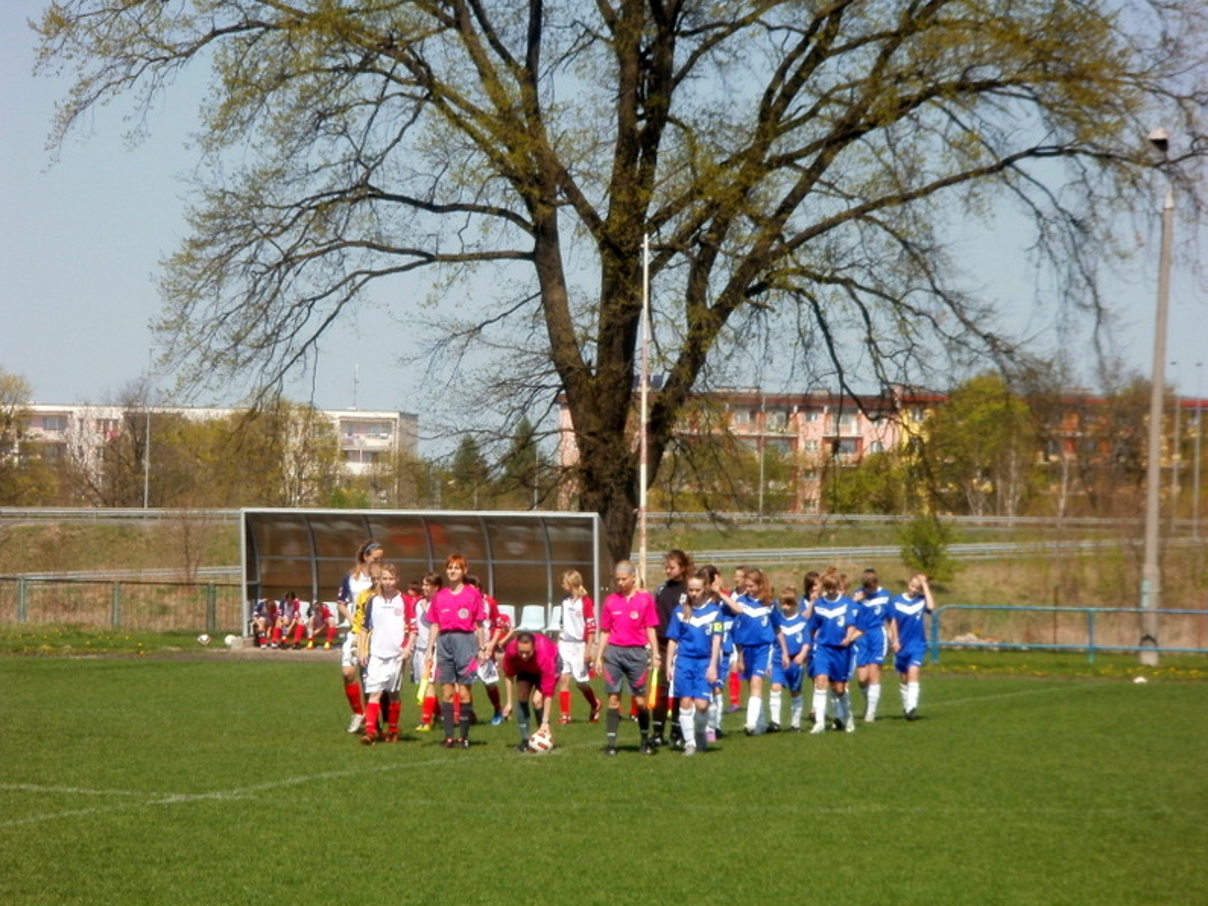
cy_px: 453
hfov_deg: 13.2
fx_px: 5234
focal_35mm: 150
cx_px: 606
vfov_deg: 9.9
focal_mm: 26
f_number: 8.6
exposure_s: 1/200
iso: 100
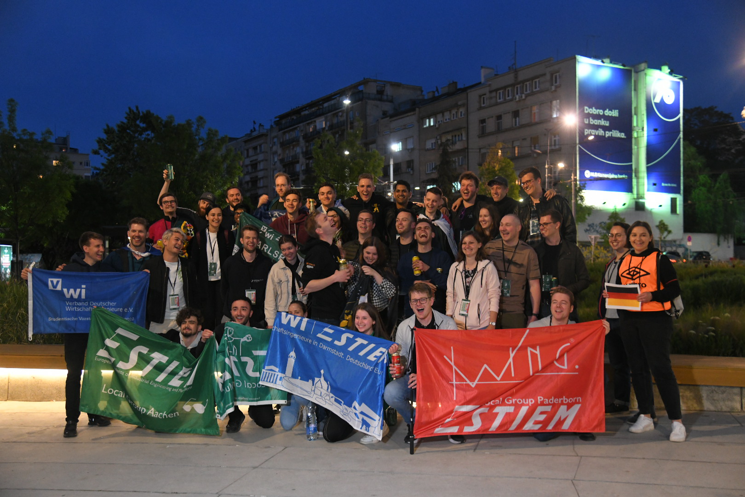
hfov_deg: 50.7
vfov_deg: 35.1
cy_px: 248
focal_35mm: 38
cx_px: 372
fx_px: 786
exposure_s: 1/50
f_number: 4
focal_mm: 38
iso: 4000
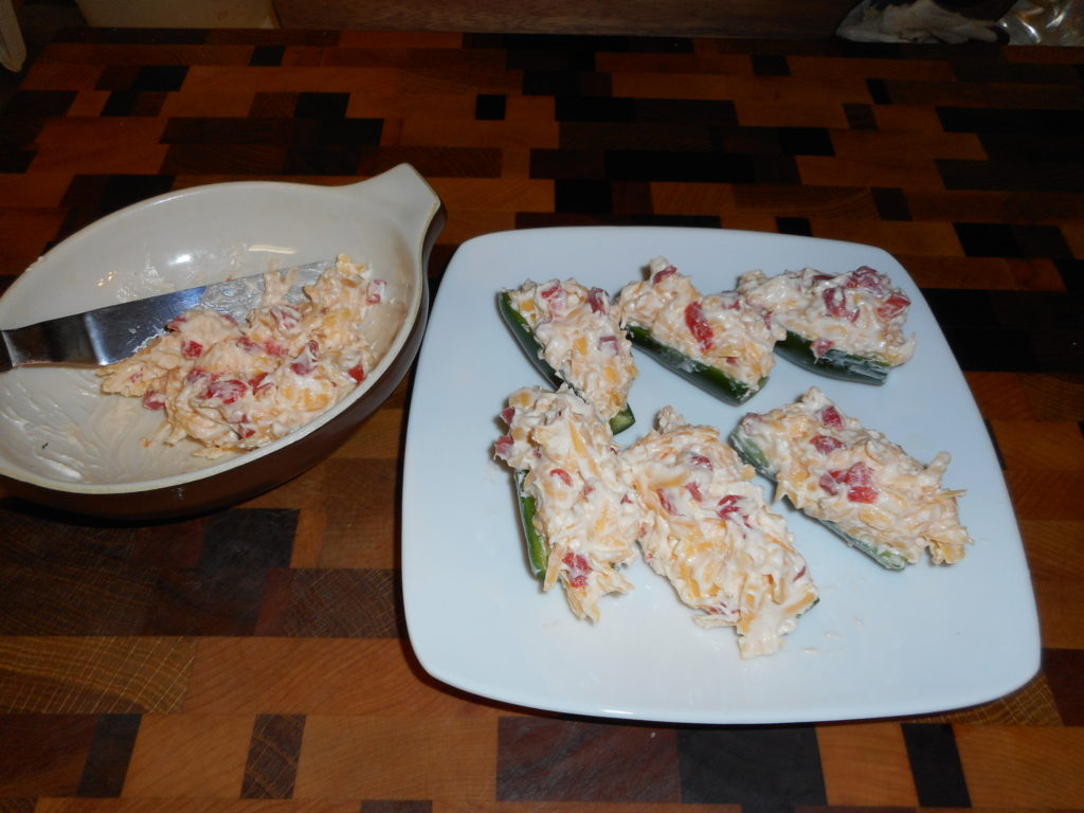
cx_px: 542
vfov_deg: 54.9
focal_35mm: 25
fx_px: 783
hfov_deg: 69.4
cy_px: 406
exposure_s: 1/25
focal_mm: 4.5
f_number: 3.7
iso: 80
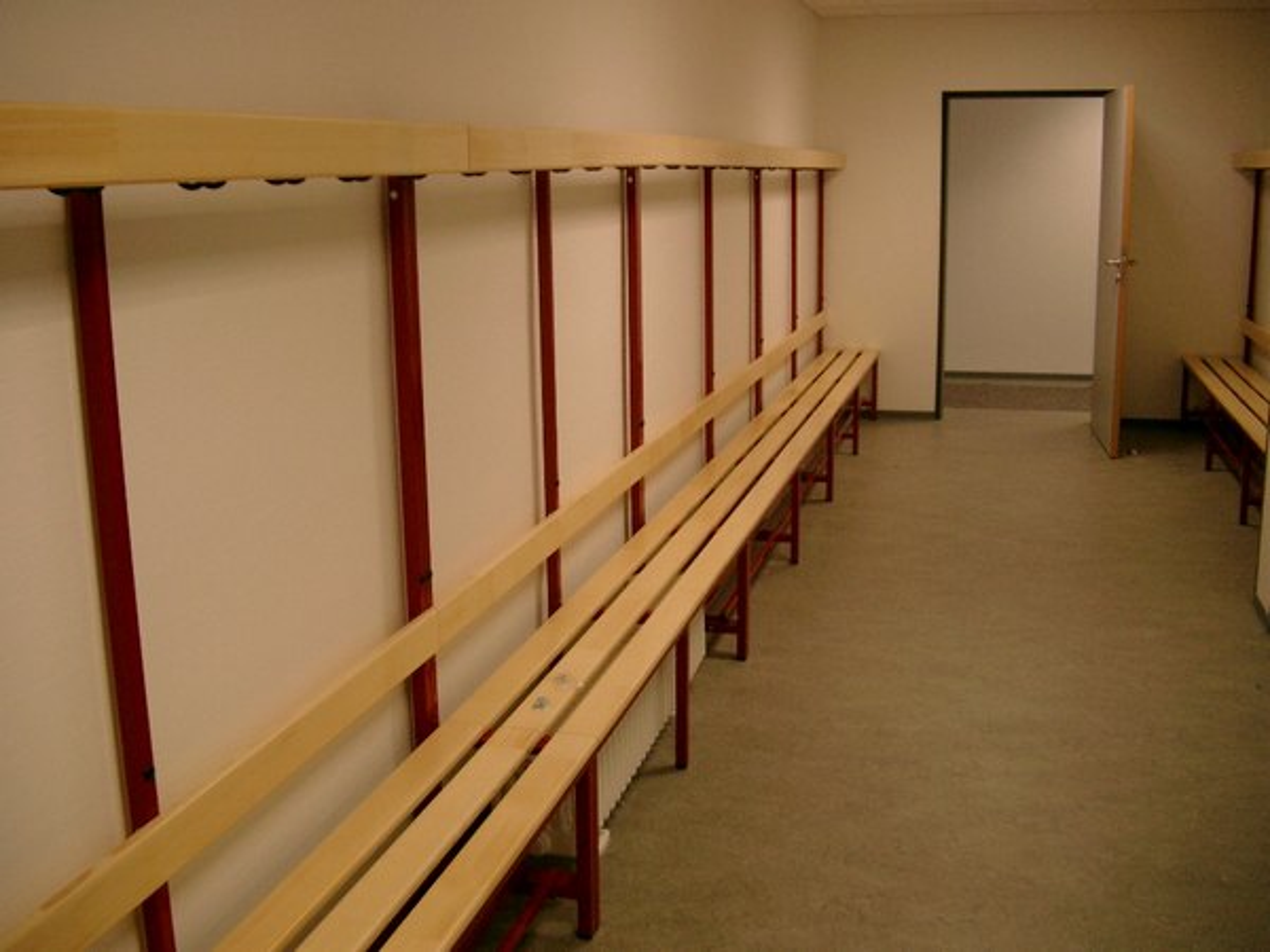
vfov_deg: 38.7
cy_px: 476
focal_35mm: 37
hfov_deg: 50.1
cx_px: 635
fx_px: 1357
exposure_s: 1/100
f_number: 2.6
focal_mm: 7.6
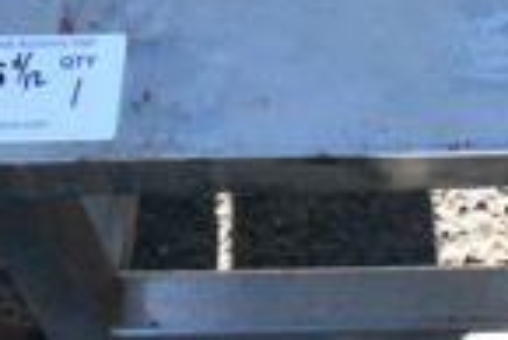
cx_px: 592
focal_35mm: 139
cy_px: -305
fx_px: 1963
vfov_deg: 9.4
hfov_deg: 14.3
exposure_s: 1/1000
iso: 6400
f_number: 16
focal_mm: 22
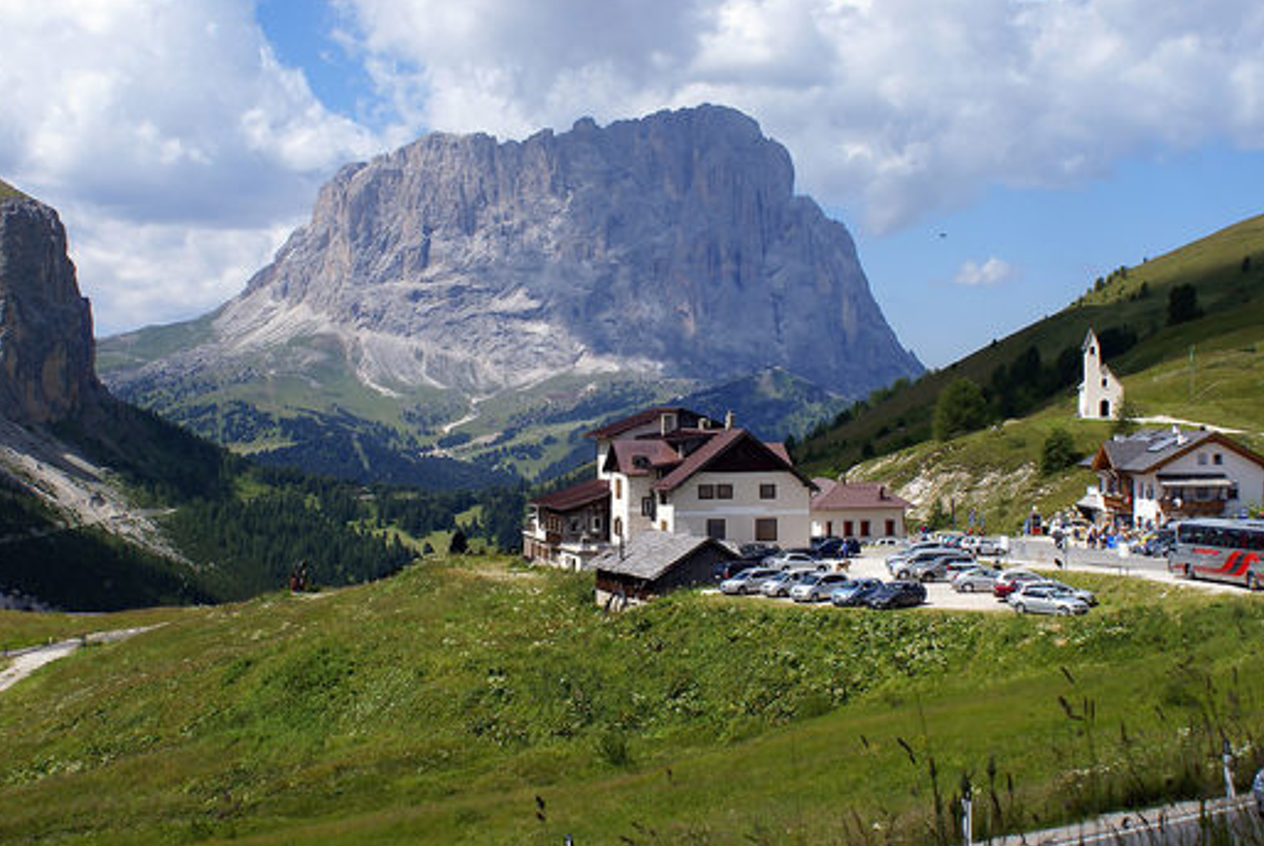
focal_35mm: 49
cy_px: 363
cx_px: 602
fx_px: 1722
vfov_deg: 27.6
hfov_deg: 40.3
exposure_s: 1/320
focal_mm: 28
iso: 100
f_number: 9
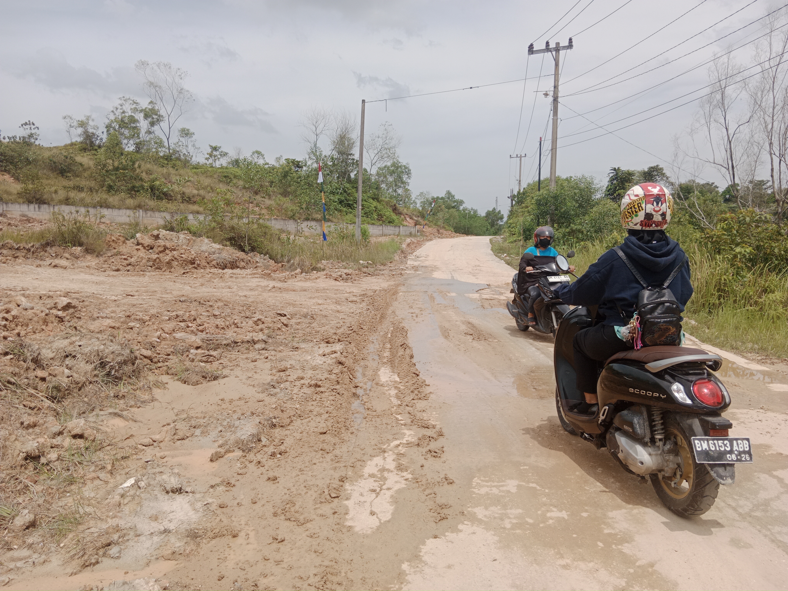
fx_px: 592
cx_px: 394
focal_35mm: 26
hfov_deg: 67.3
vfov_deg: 53.1
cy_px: 296
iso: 105
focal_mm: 3.96
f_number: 1.8
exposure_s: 1/859
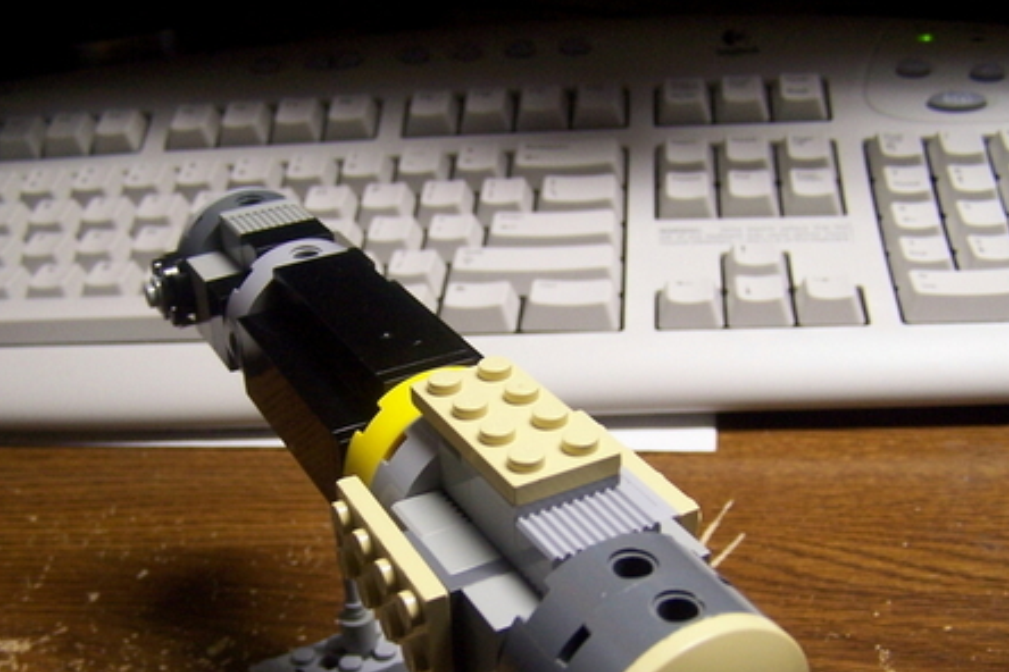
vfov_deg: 27.9
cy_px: 445
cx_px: 487
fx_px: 1345
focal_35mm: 48
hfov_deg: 41.1
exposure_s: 1/20
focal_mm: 6.3
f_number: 2.8
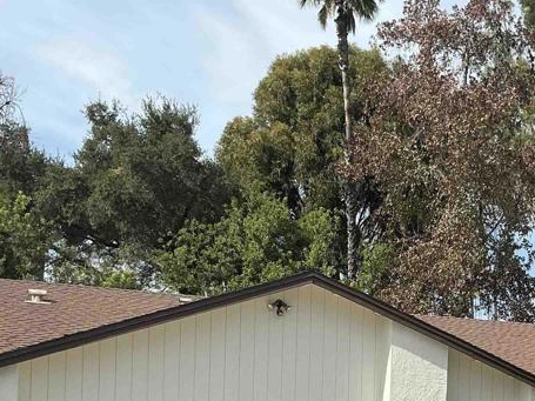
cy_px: 427
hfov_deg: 29.8
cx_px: 448
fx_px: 973
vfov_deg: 22.2
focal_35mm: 63
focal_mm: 3
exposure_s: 1/1675
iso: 25
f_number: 1.8
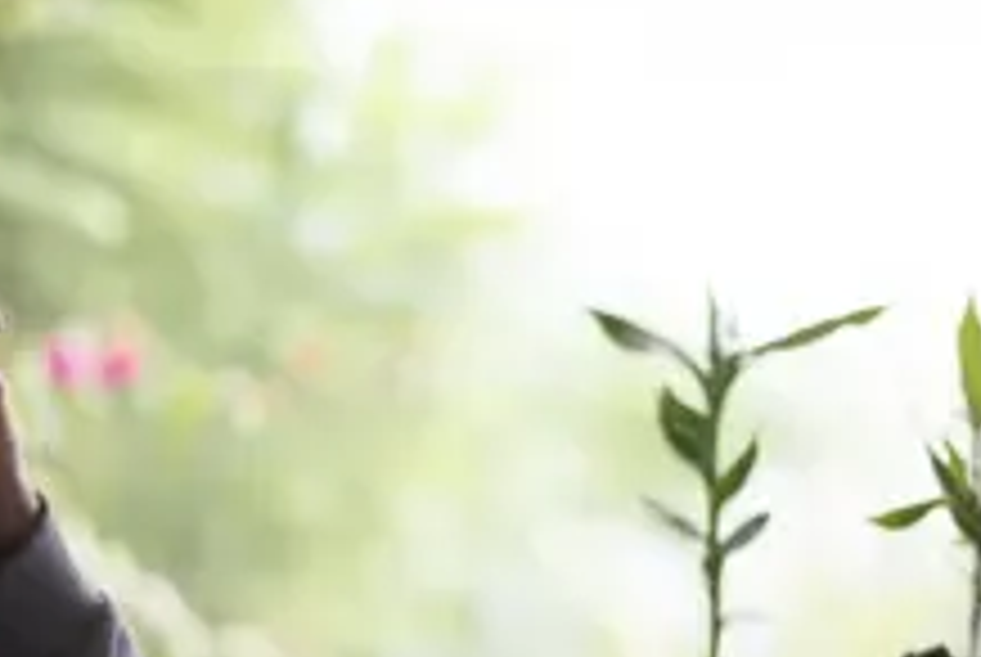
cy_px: 547
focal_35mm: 104
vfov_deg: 13.1
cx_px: 297
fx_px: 2838
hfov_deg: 19.5
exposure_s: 1/160
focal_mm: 50
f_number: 1.8
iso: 400
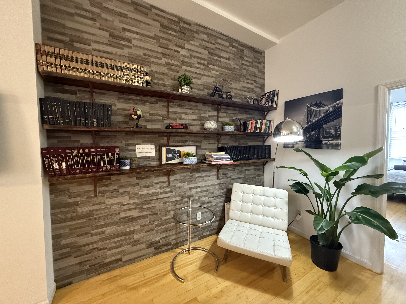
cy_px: 152
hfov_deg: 102.1
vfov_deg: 85.7
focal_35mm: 14
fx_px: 164
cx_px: 203
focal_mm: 2.22
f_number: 2.2
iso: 1000
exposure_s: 1/60
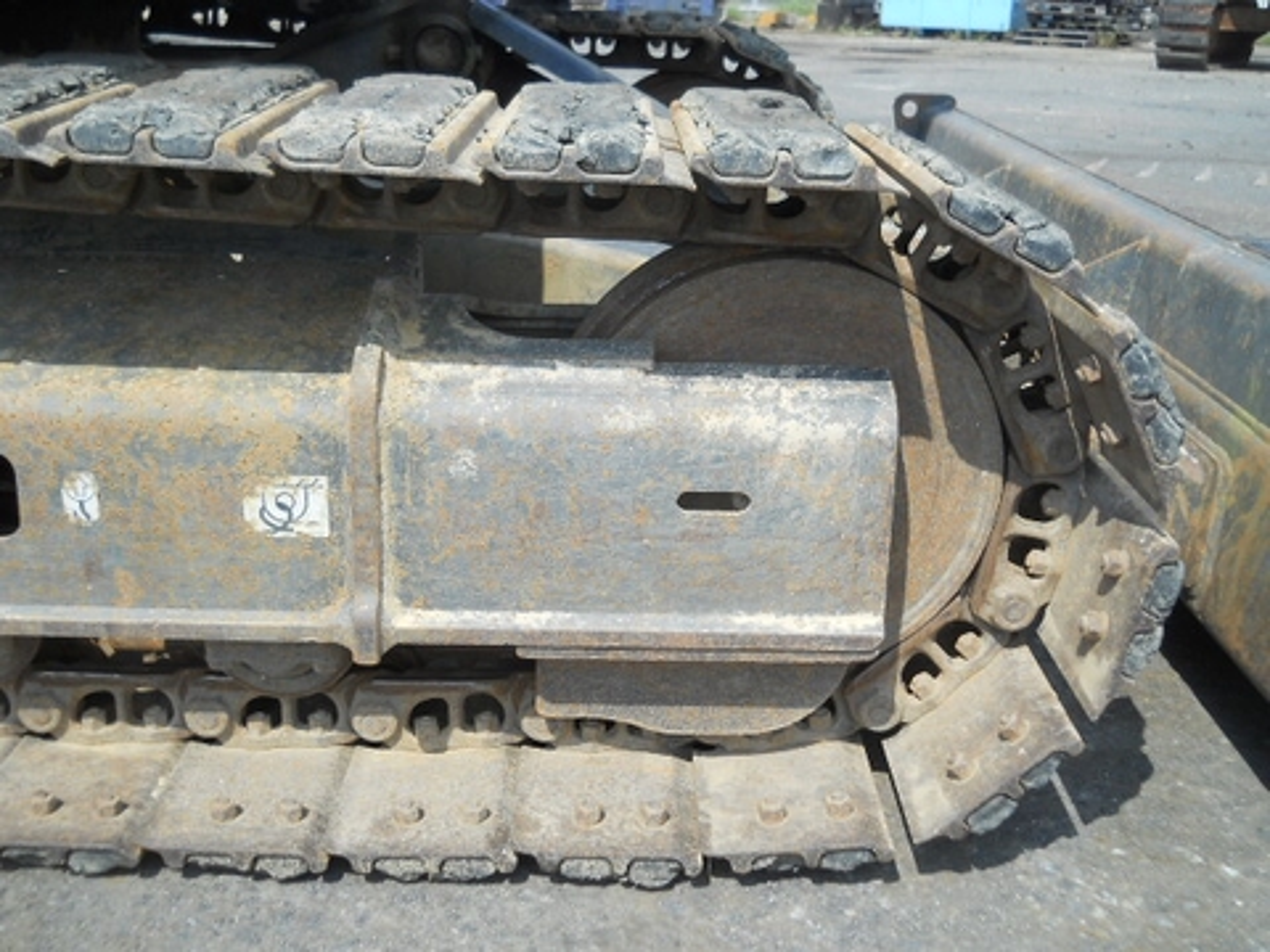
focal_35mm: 41
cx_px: 635
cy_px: 476
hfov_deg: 45.8
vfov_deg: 35.1
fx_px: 1504
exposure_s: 1/250
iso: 80
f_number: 5.5
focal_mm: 6.72
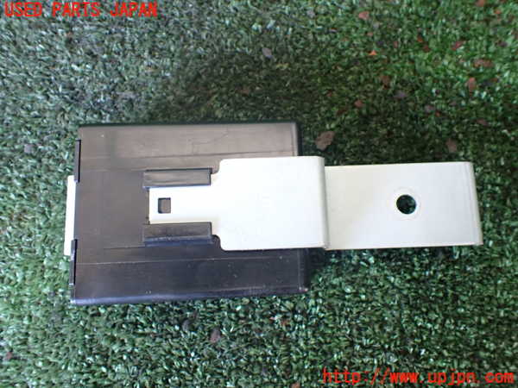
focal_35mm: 30
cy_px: 194
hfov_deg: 60.0
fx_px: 449
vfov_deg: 46.8
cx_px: 259
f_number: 2.3
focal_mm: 5.4
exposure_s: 1/50
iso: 800
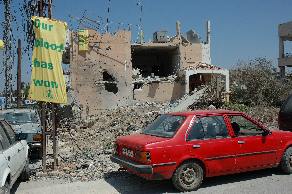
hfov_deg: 48.0
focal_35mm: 40
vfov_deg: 33.0
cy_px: 97
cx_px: 146
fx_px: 328
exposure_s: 1/400
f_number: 11
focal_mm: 27
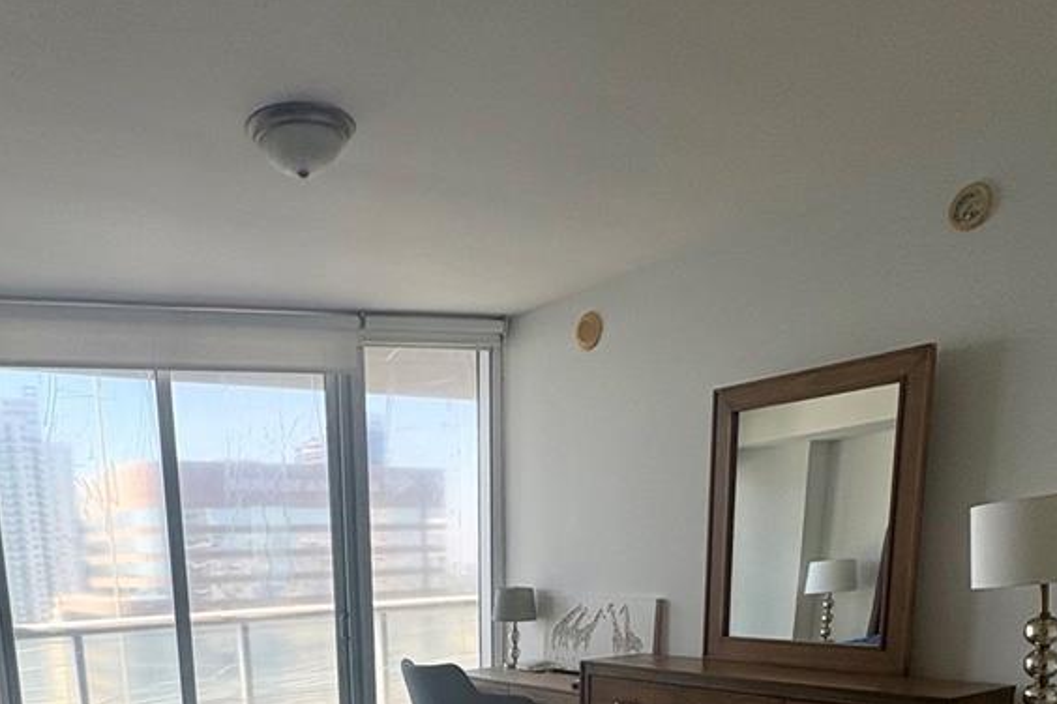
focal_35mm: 31
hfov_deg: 59.4
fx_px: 910
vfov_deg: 36.5
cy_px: 756
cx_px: 390
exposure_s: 1/286
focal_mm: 2.22
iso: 40
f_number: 2.2
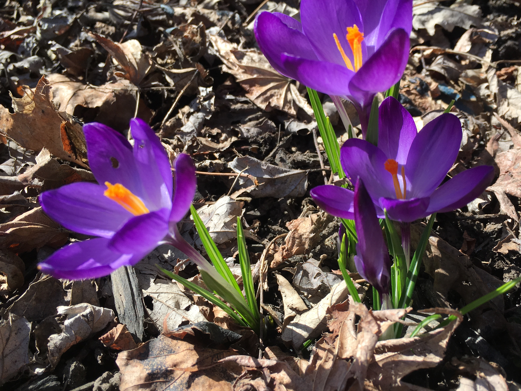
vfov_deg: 40.7
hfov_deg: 52.3
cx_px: 312
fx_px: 527
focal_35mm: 35
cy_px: 186
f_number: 2.2
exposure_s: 1/769
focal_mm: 4.15
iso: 25
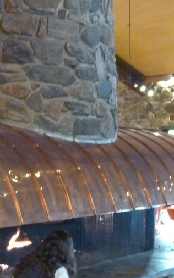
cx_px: 35
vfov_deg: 30.4
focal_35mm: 67
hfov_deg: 19.2
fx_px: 509
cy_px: 182
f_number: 3.3
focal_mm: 4.5
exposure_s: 1/15
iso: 800
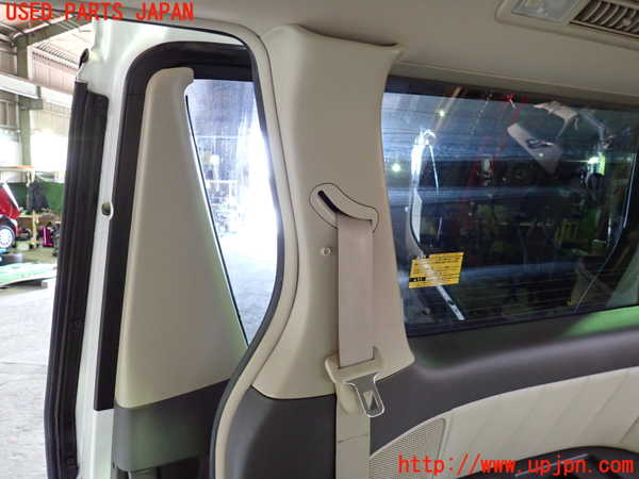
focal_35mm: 25
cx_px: 320
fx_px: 461
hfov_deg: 69.4
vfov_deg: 54.9
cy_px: 240
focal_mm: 4.5
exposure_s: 1/30
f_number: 2
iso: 800
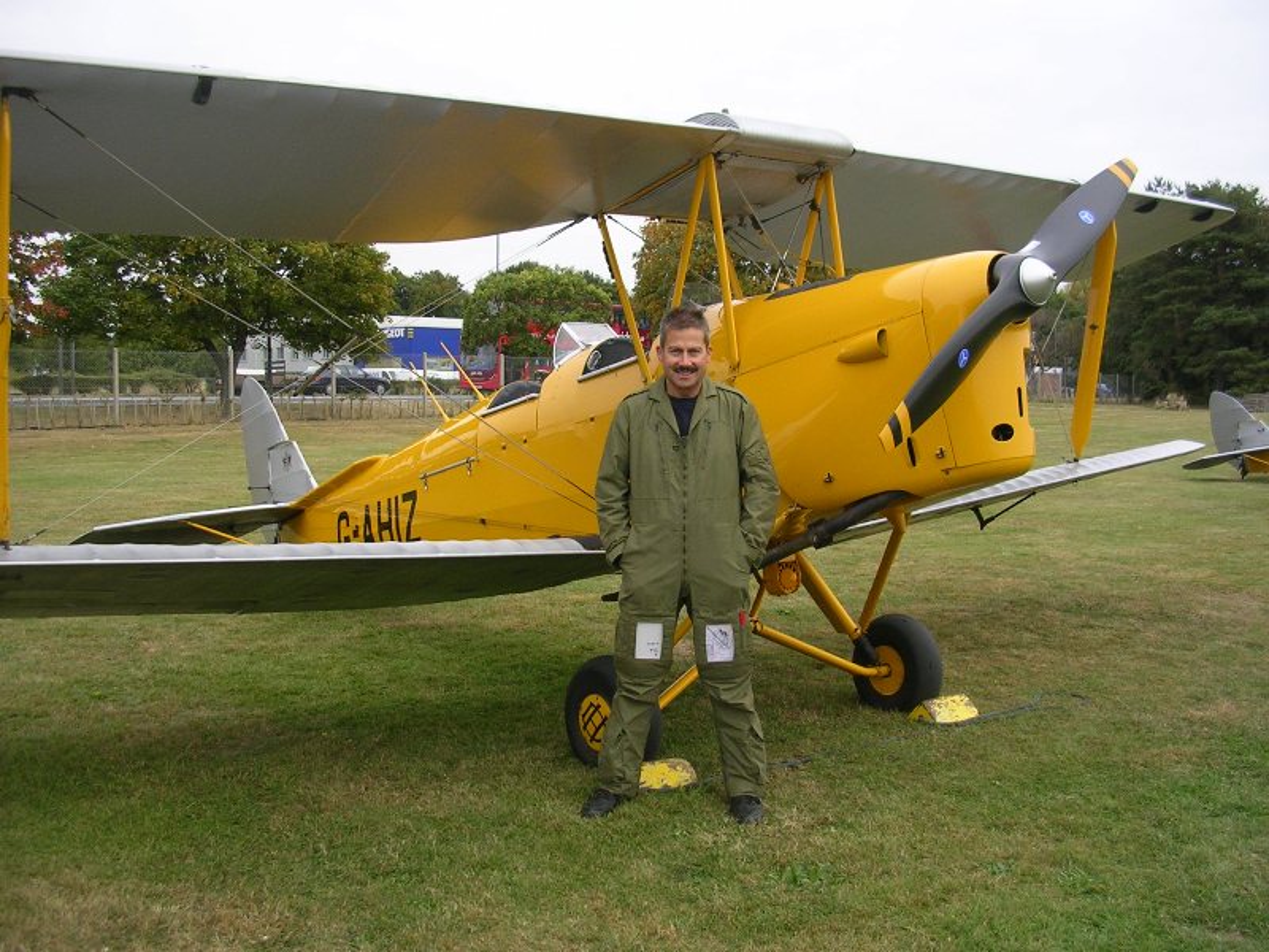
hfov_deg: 49.0
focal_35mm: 38
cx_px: 634
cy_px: 476
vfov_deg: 37.7
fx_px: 1393
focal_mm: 5.8
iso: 50
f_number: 2.8
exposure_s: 1/450
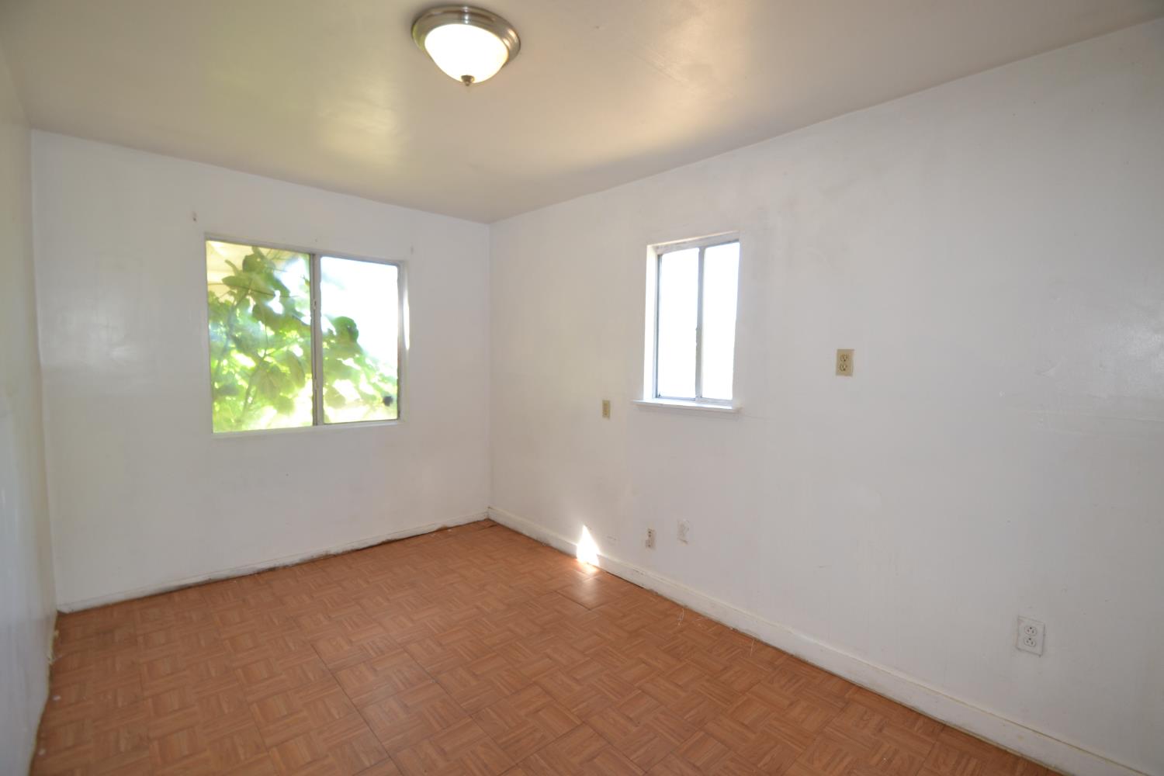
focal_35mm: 15
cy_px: 388
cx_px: 582
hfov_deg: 100.4
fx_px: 485
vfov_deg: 77.3
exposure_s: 1/80
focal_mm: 10
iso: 400
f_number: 4
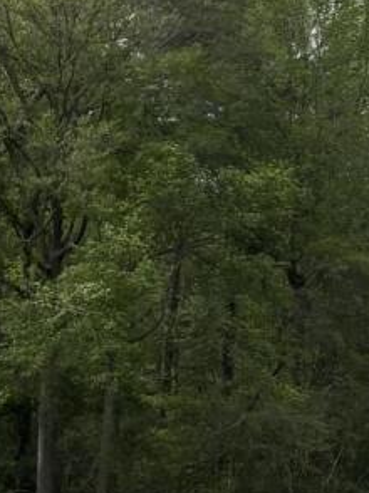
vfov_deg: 11.1
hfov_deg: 7.3
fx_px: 2519
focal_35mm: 177
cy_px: 382
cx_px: 1157
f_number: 1.6
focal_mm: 5.96
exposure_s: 1/3788
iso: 50
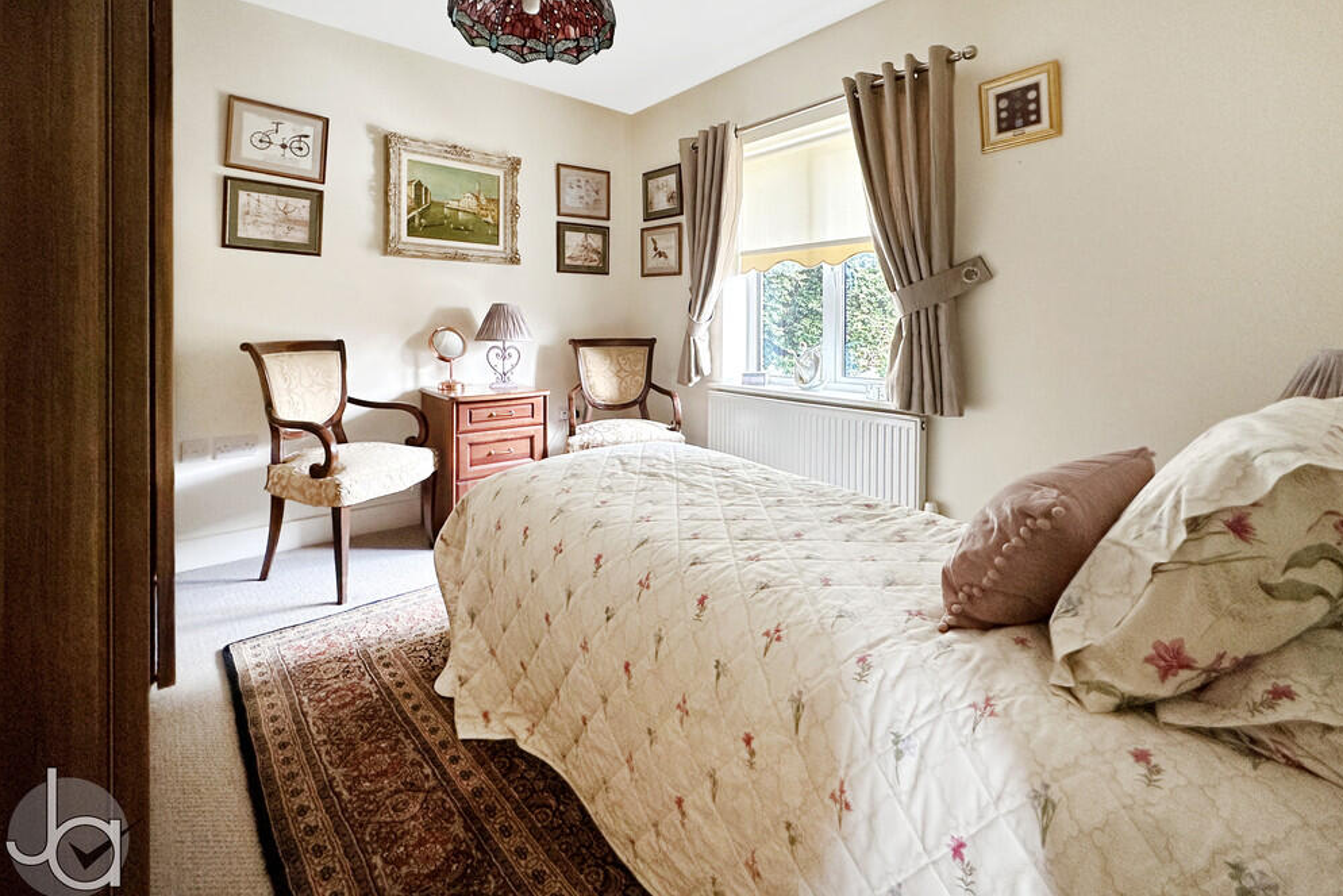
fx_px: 560
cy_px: 431
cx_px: 658
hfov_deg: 100.4
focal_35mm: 15
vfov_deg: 77.3
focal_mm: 2.22
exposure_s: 1/100
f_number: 2.2
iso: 200
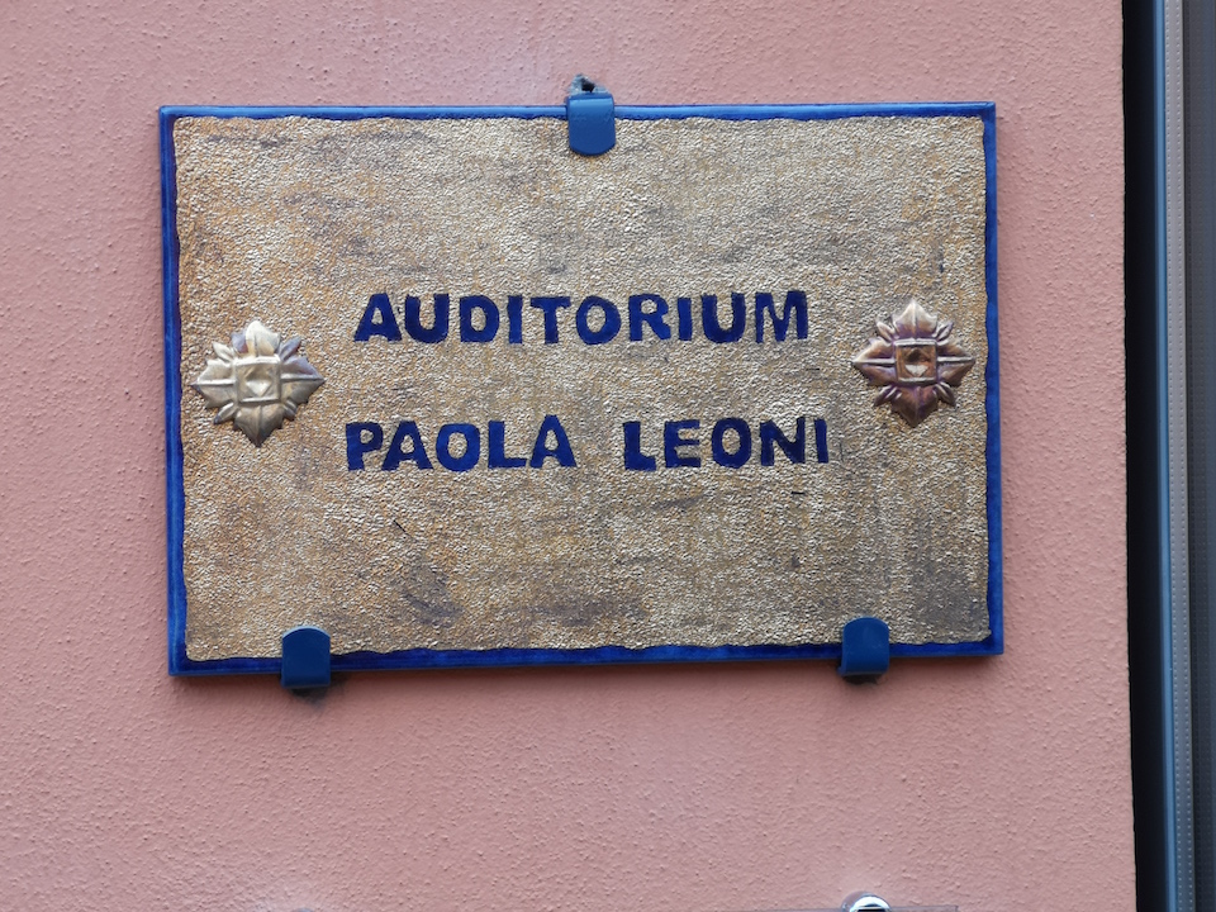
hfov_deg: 16.8
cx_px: 608
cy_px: 456
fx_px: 4110
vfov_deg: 12.7
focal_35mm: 117
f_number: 2.4
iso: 80
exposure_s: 1/120
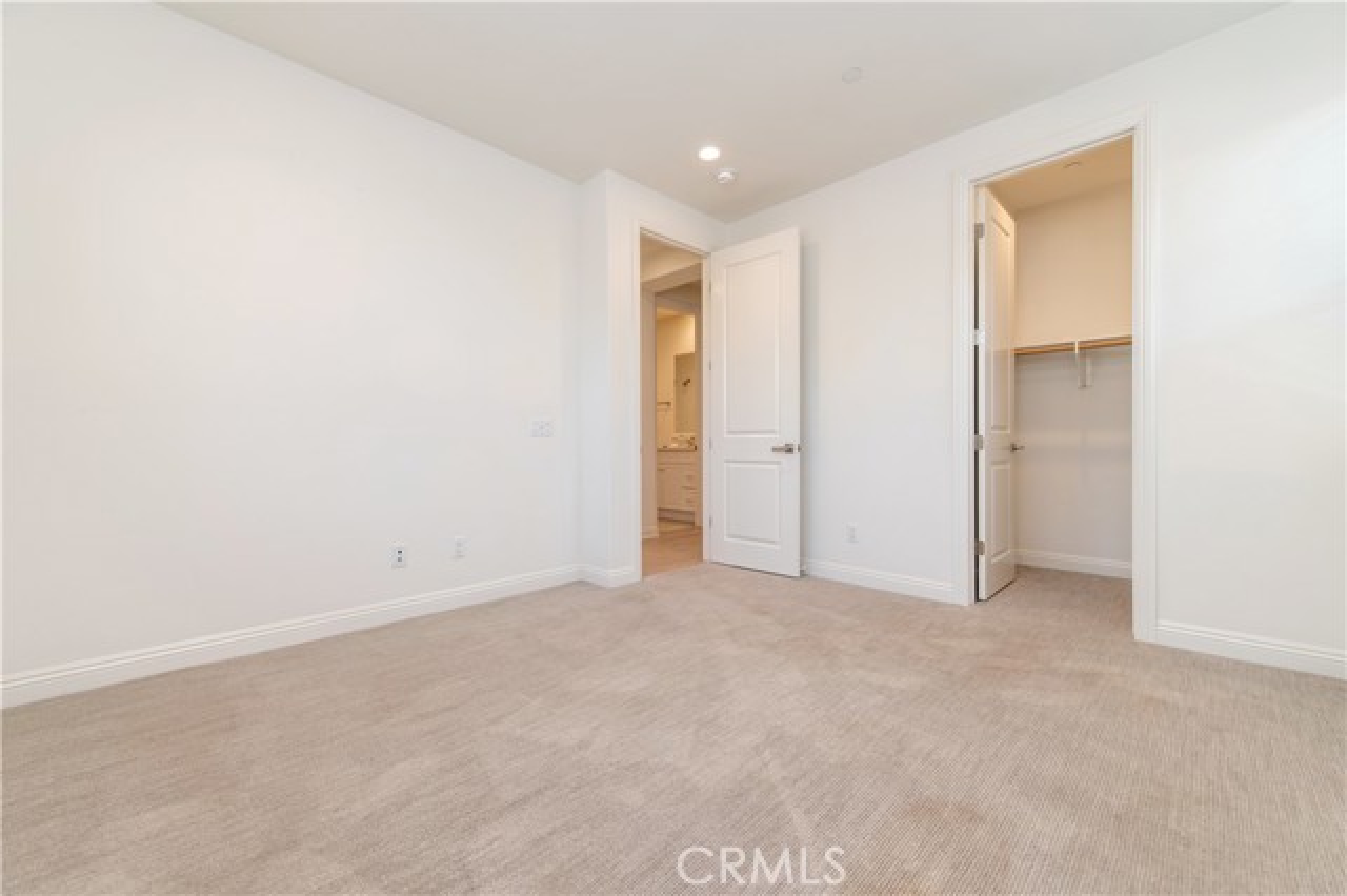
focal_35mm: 14
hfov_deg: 104.3
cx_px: 674
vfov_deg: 81.1
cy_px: 448
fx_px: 524
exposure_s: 1/60
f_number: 4
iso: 280
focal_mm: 14
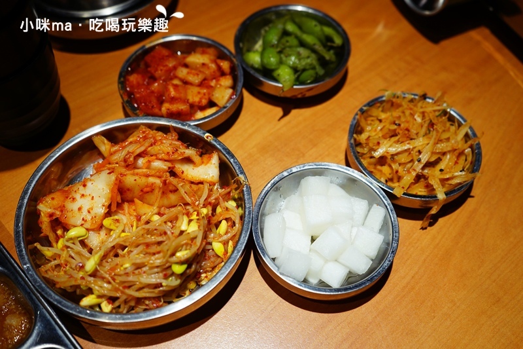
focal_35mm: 35
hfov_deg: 54.4
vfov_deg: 37.8
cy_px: 174
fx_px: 508
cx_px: 262
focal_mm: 35
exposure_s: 1/60
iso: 320
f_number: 4
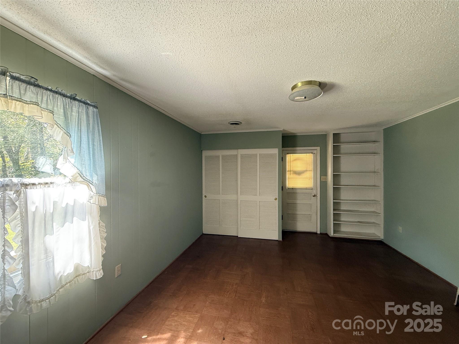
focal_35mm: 14
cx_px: 230
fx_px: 186
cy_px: 172
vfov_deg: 85.7
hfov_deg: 102.1
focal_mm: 2.22
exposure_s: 1/60
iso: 400
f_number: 2.2
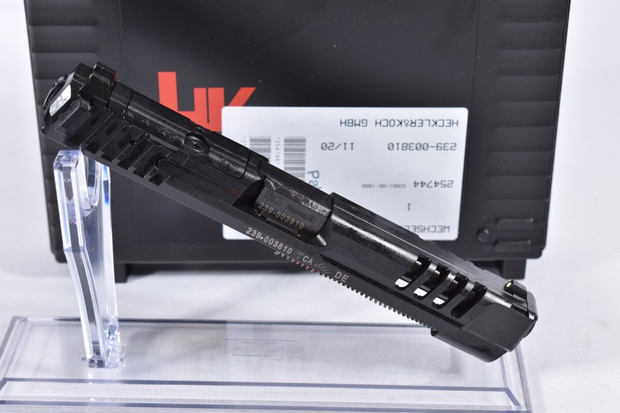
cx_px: 310
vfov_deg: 18.2
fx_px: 1292
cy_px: 206
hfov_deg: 27.0
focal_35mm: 75
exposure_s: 1/30
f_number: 5.6
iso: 640
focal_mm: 50
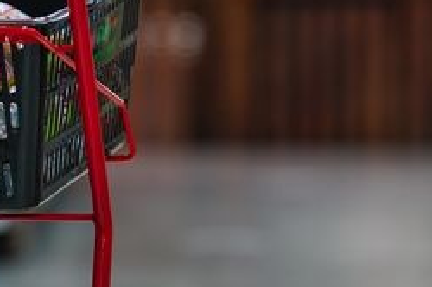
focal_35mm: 346
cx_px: 230
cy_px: -3
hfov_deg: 6.0
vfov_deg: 4.0
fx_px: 4147
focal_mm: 135
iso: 250
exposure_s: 1/125
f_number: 2
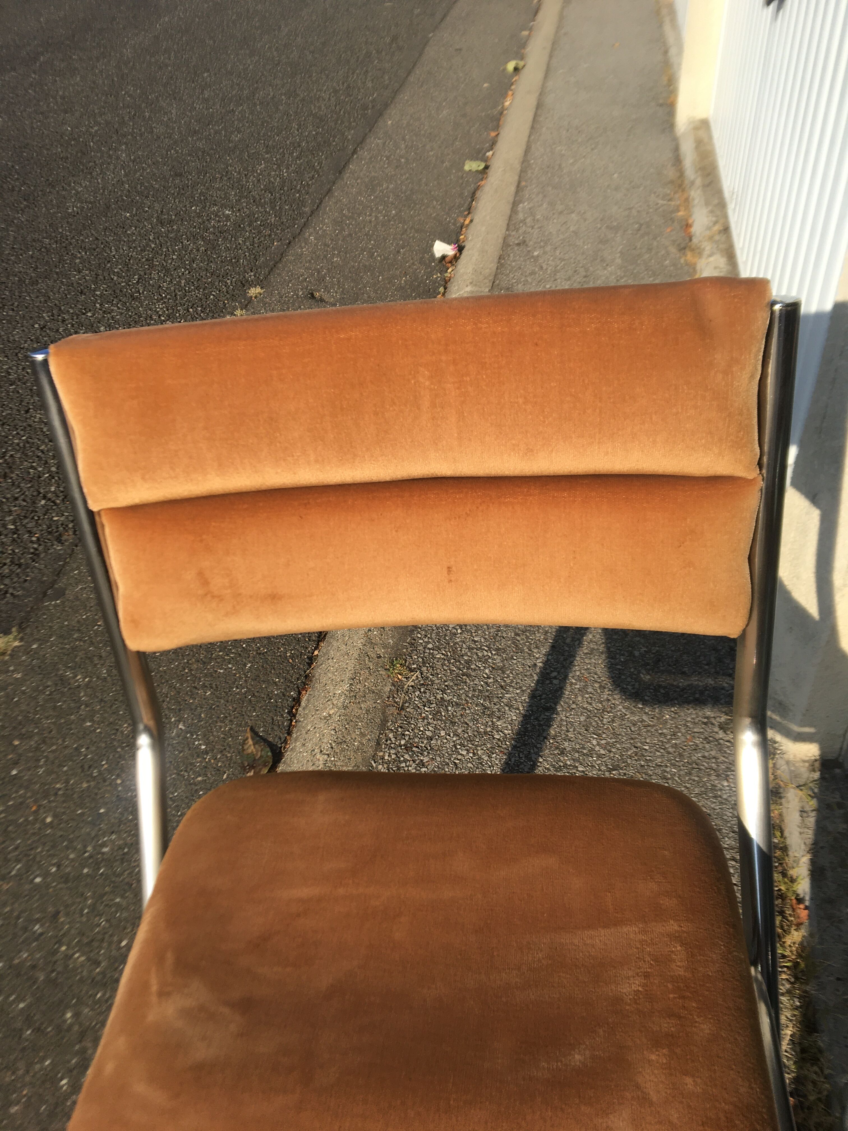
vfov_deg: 61.7
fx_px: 947
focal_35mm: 29
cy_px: 566
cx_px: 424
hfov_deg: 48.2
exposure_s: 1/1399
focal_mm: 4.15
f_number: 2.2
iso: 25
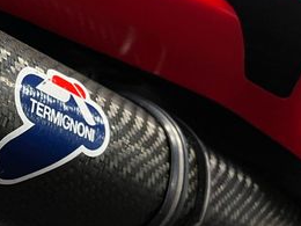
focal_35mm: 64
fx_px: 557
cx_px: -63
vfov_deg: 22.9
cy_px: 80
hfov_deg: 26.7
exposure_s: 1/50
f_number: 1.6
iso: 100
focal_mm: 5.1
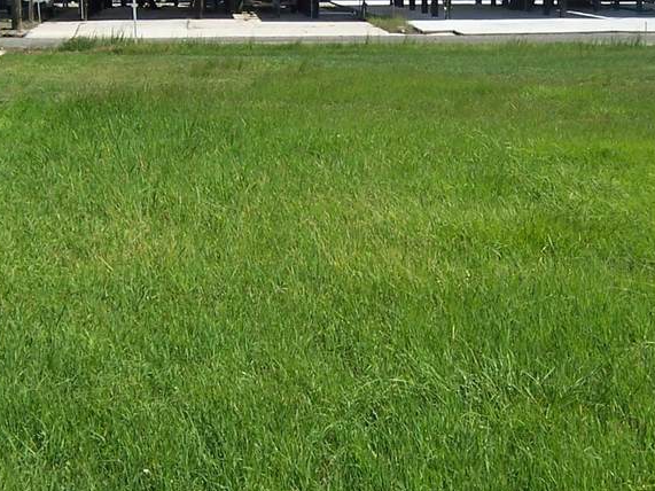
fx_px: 1400
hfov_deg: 26.3
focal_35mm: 74
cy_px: 128
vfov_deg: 19.8
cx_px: 317
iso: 80
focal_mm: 5.5
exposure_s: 1/1000
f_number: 3.4
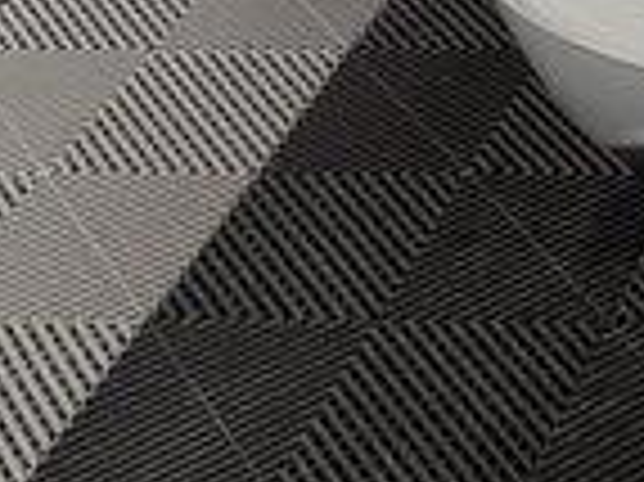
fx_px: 2491
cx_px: 1500
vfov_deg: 10.0
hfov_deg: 12.1
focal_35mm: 134
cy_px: -572
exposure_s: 1/50
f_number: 1.78
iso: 125
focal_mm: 6.76
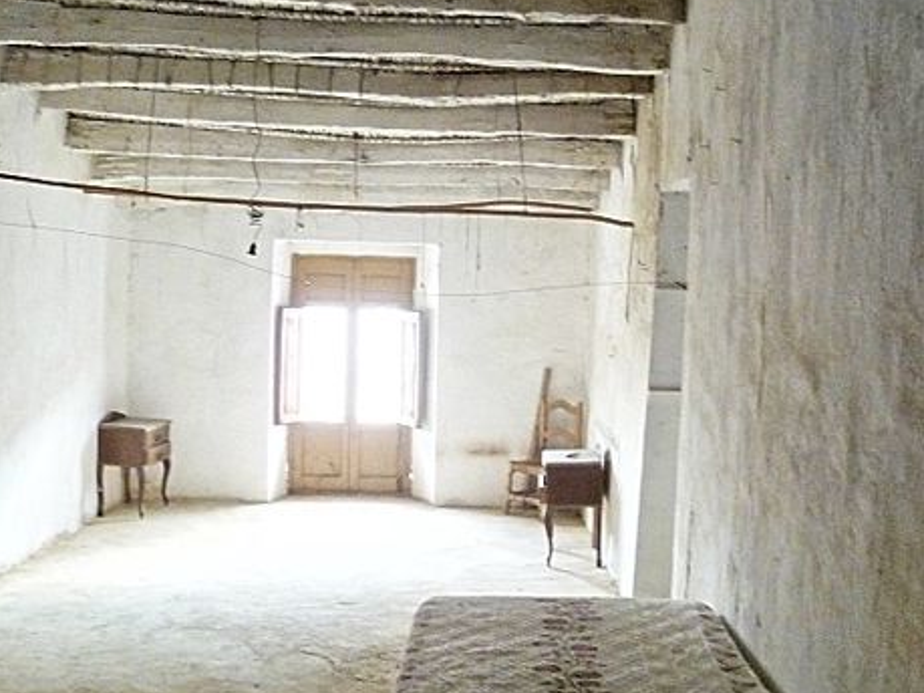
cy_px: 338
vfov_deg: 33.6
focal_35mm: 43
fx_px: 1147
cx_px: 478
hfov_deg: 43.9
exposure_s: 1/30
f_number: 2.8
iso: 200
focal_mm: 5
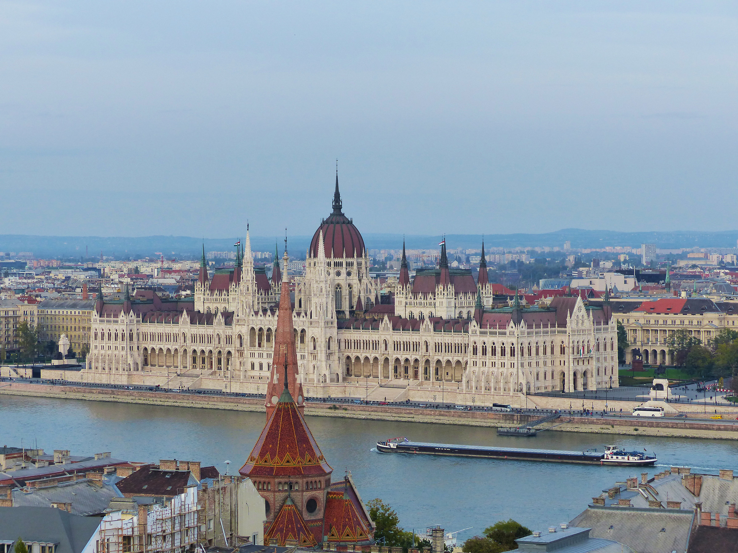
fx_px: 2175
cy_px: 276
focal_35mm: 102
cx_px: 369
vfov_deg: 14.5
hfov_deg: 19.3
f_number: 4
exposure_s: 1/125
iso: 160
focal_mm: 18.3
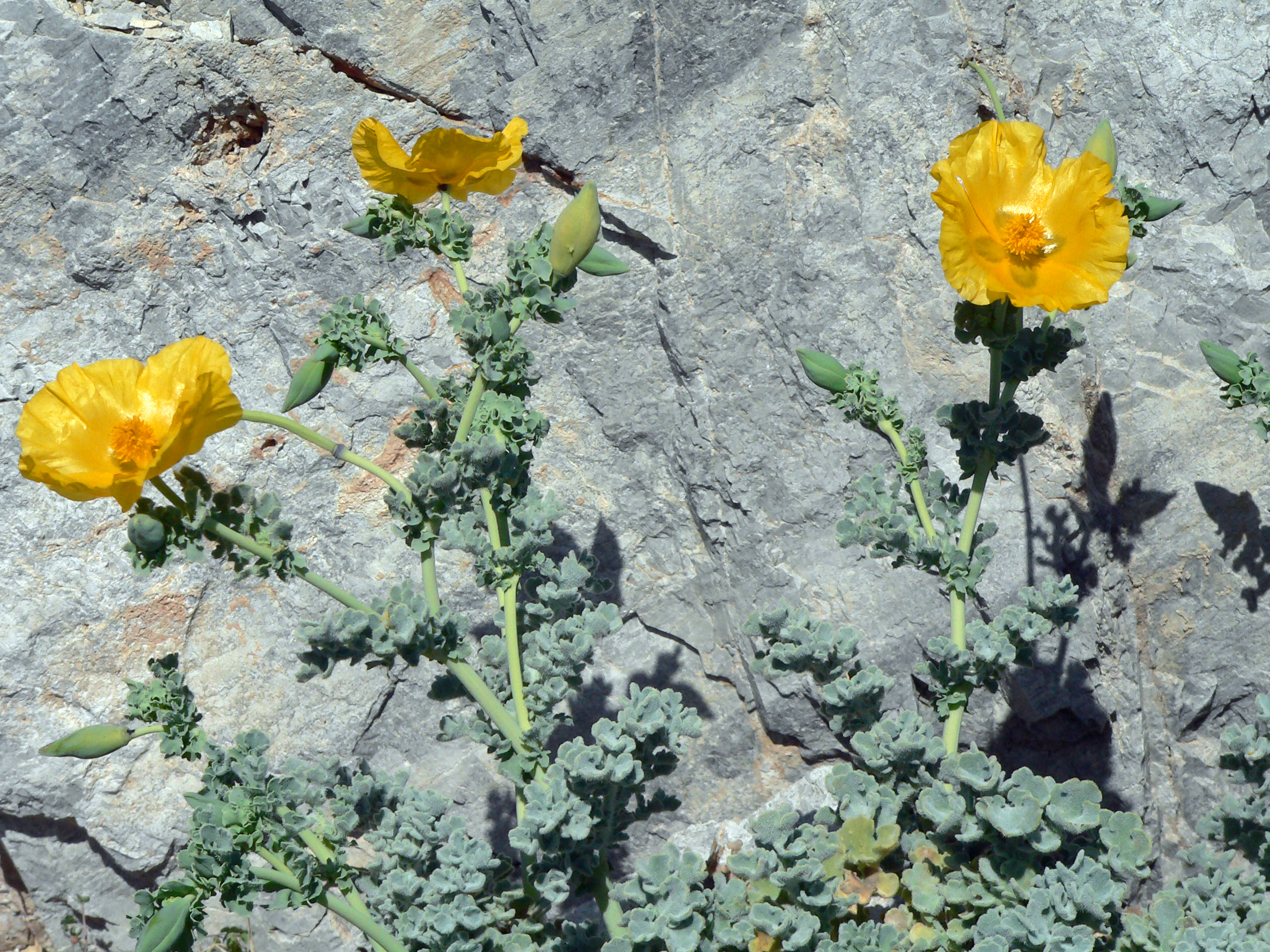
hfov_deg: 18.2
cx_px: 635
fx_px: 3962
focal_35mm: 108
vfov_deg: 13.7
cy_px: 476
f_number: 6.5
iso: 100
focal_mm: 18
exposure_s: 1/1000
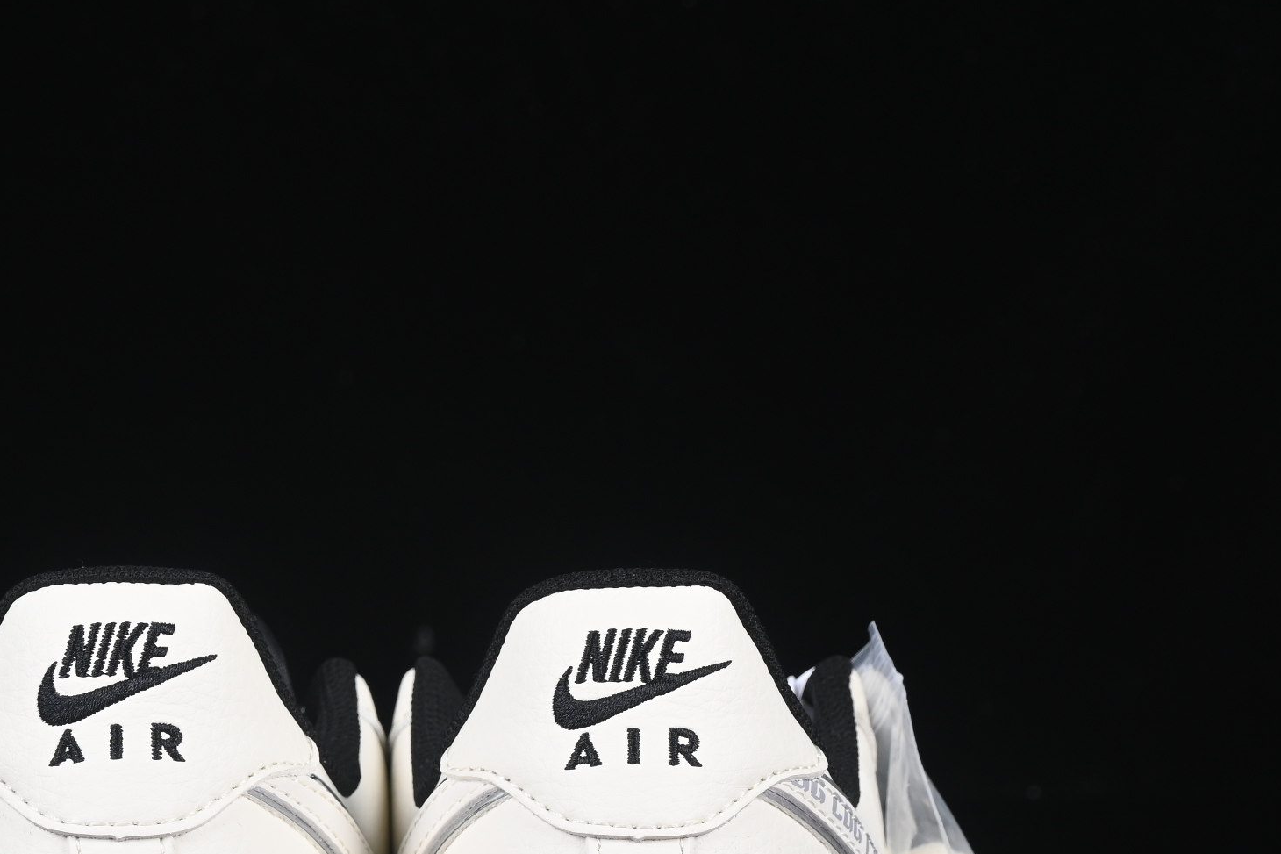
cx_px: 447
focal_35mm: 143
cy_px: 776
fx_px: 5087
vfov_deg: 9.5
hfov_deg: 14.3
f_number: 8
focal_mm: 50
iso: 160
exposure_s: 1/80
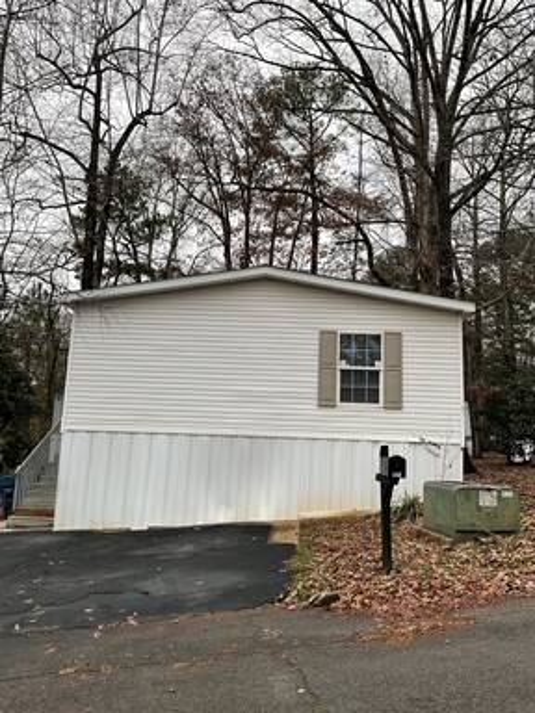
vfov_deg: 61.7
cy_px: 356
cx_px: 268
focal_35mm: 29
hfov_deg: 48.2
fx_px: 598
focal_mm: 3
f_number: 1.8
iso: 20
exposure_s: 1/120
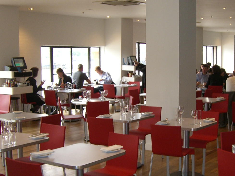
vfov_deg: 23.6
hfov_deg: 31.0
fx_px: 421
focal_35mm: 62
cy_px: 96
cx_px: 158
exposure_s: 1/60
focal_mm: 6.2
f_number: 2.7
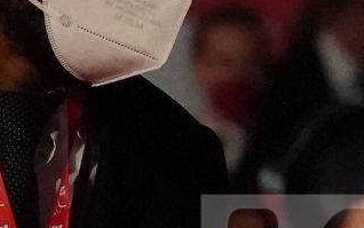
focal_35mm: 606
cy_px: 299
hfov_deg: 3.5
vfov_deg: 2.2
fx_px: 6014
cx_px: -80
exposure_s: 1/1000
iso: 12800
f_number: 2.8
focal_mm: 70
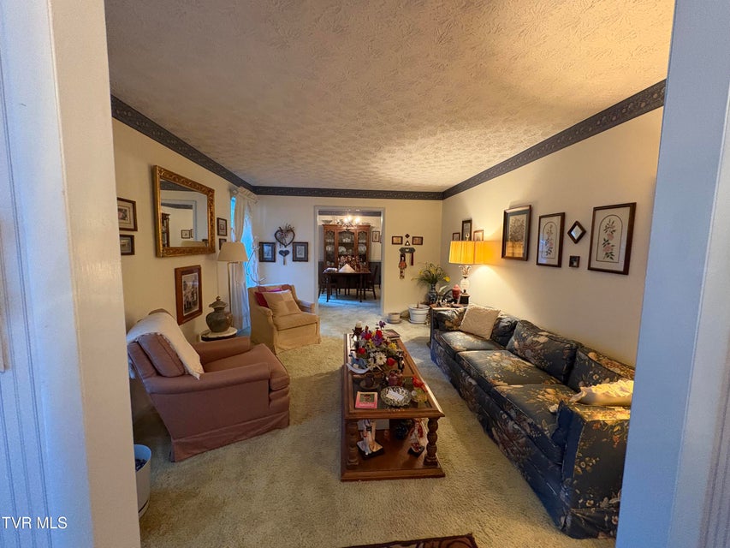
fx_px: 295
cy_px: 274
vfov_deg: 85.7
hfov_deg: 102.1
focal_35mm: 14
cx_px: 365
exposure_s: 1/60
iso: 500
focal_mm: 2.22
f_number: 2.2
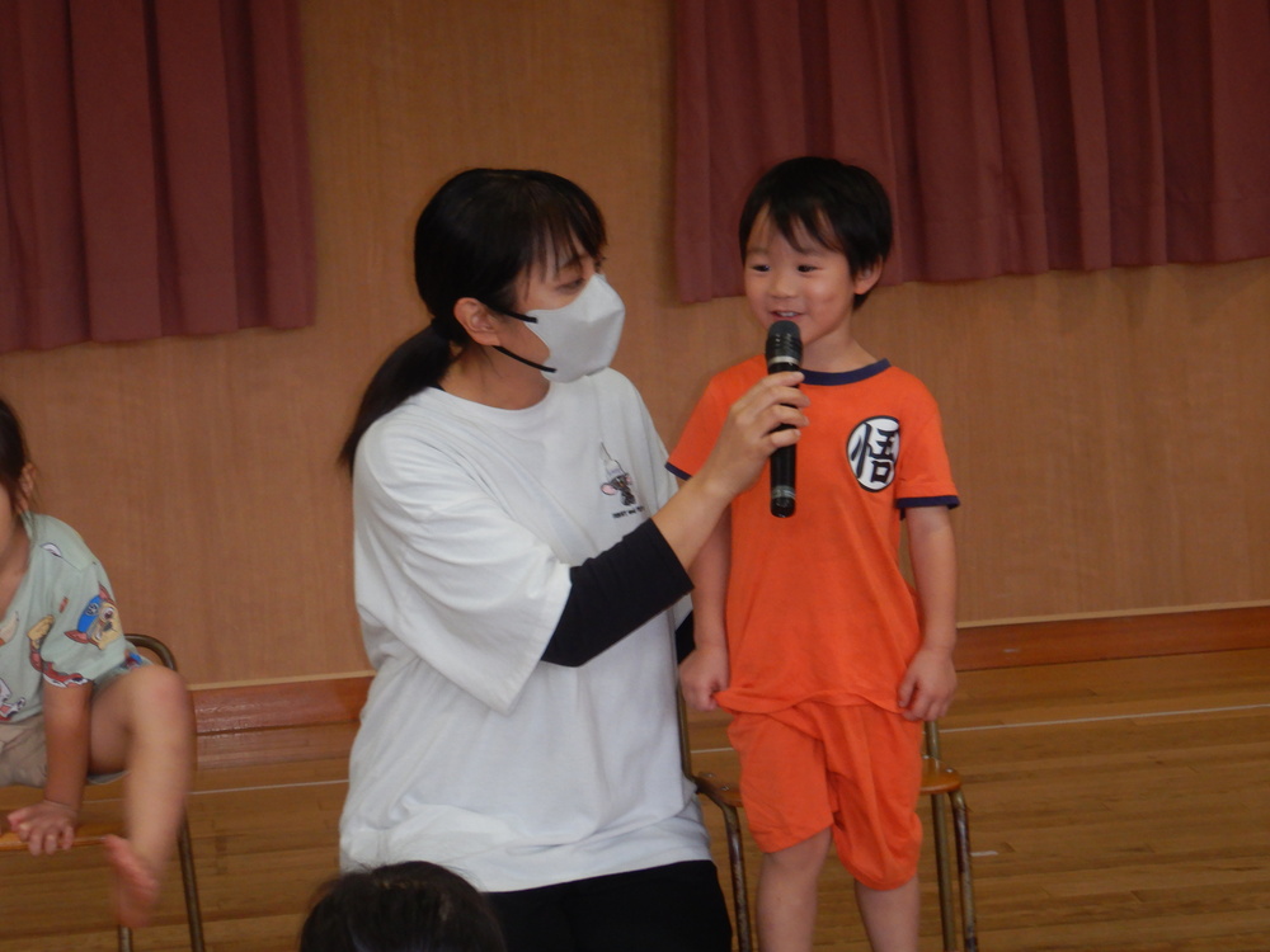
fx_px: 4403
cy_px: 476
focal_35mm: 120
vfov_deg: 12.3
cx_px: 635
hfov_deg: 16.4
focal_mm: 21.5
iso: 320
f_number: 4.9
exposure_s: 1/60
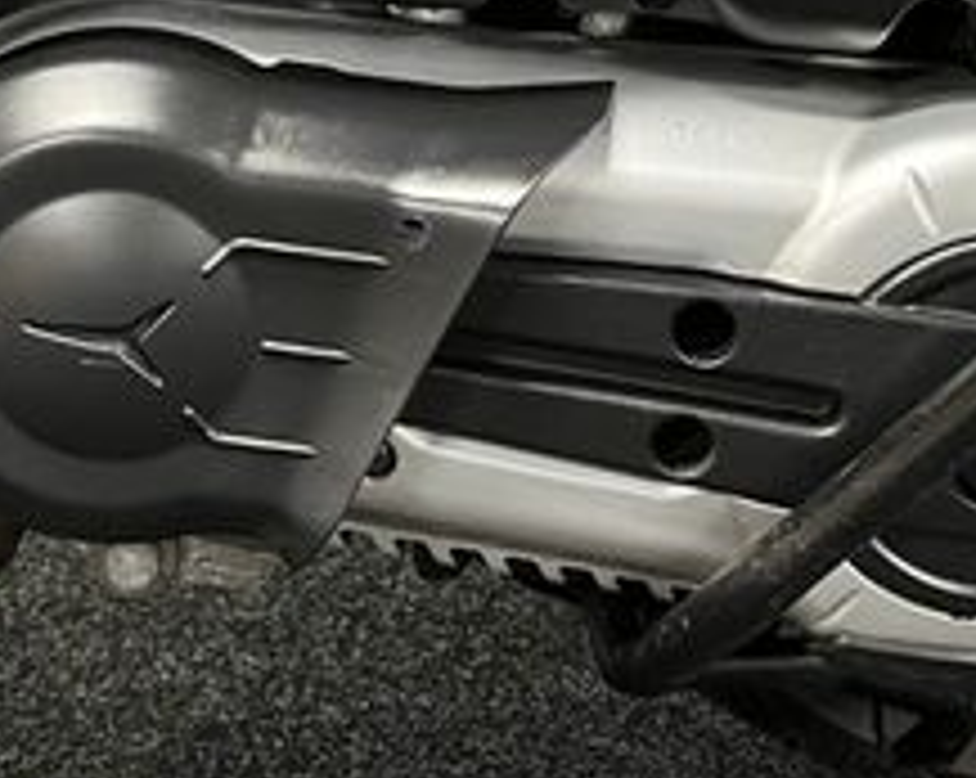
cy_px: 117
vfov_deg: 20.1
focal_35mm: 75
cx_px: 445
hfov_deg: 25.4
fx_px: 2164
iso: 500
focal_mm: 5.1
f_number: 1.6
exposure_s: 1/33
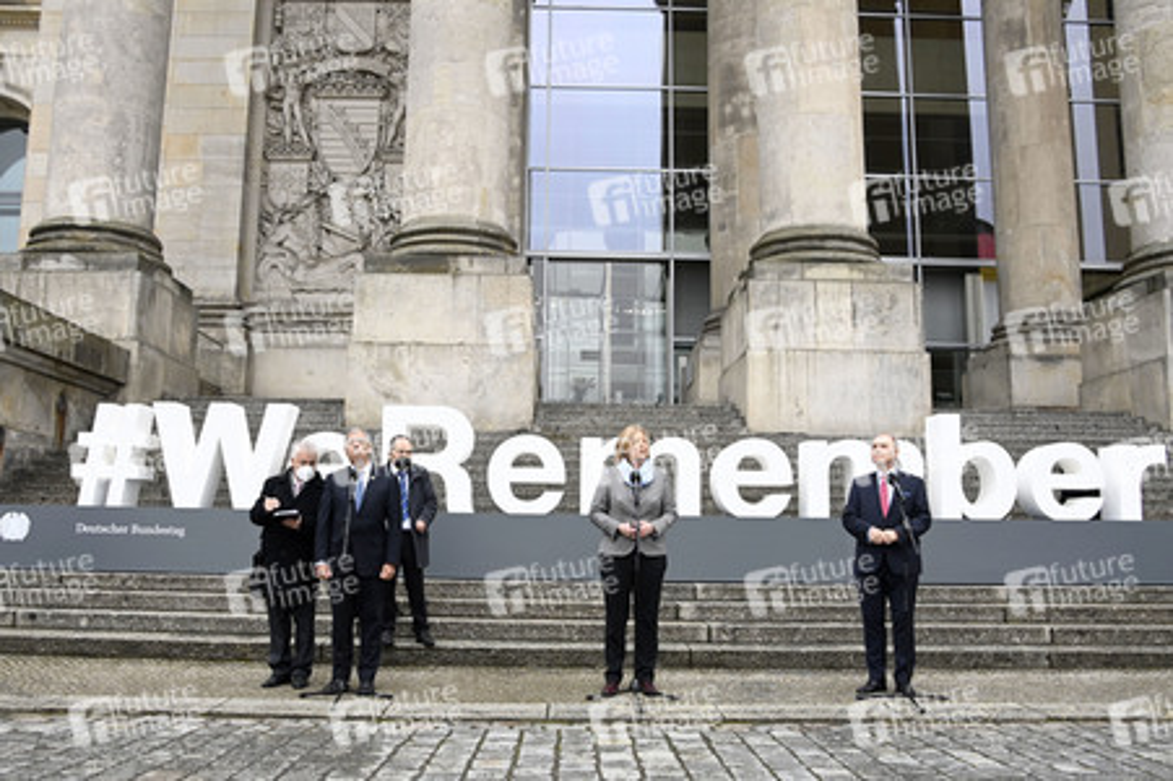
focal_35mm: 32
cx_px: 586
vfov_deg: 41.1
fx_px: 1042
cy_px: 390
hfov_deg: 58.8
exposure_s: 1/500
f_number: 5.6
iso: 2500
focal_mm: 32
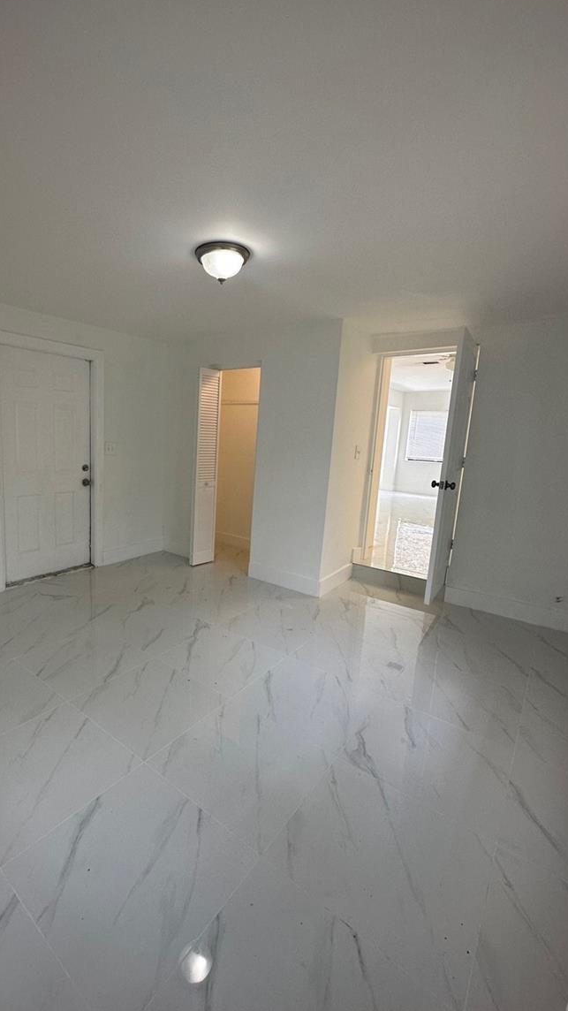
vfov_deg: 99.4
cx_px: 213
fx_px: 429
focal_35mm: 16
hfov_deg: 66.1
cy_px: 503
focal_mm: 2.22
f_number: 2.2
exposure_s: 1/120
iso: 100
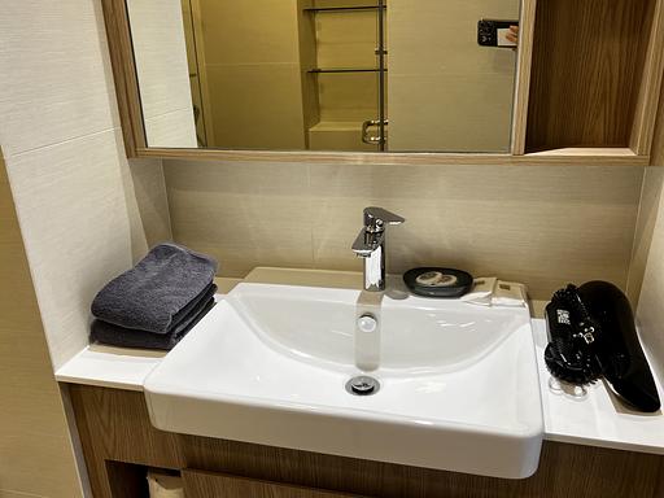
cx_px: 332
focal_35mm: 26
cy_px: 249
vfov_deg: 53.1
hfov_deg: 67.3
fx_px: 499
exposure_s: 1/100
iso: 64
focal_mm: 5.7
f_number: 1.5
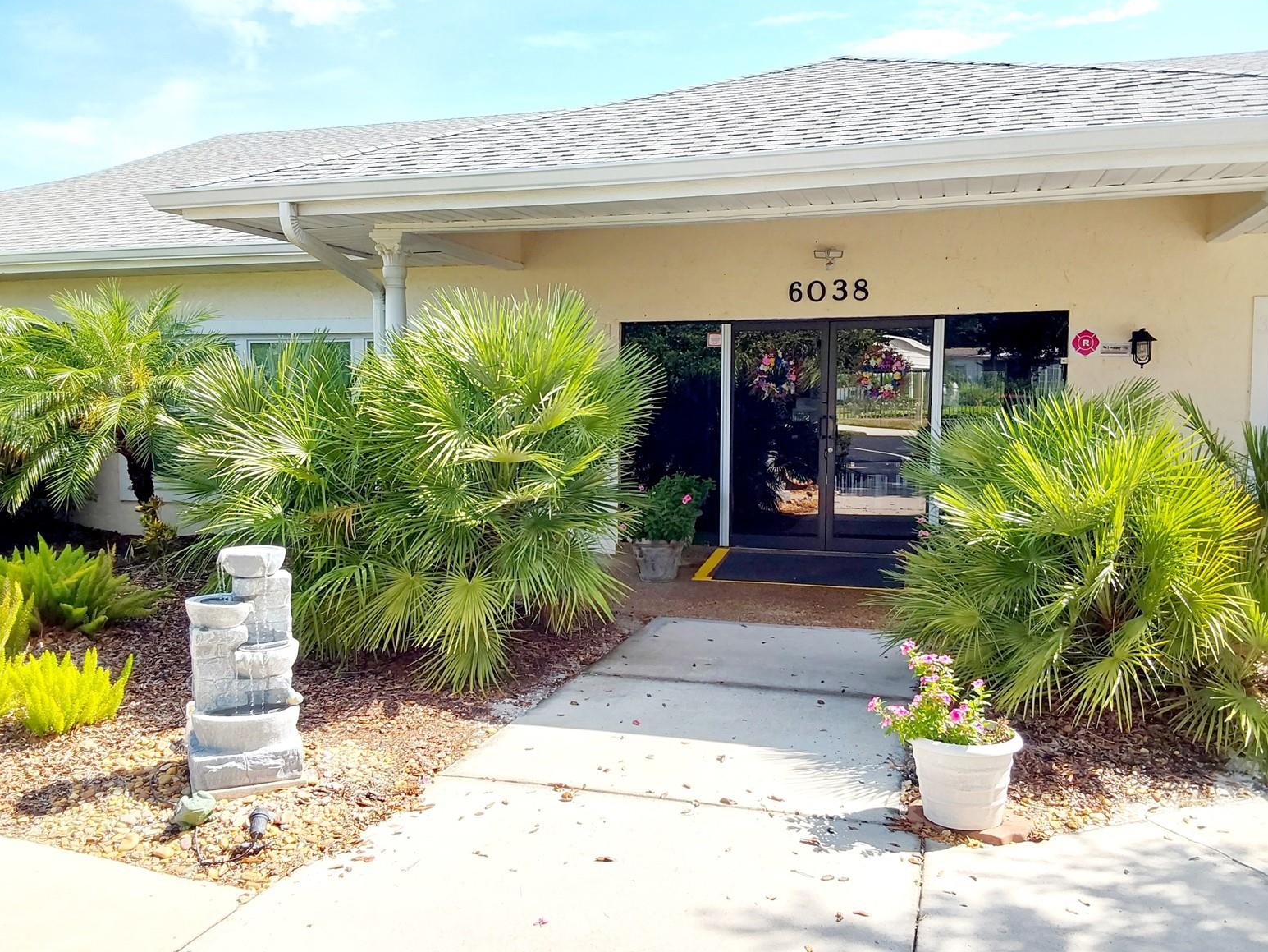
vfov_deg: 48.2
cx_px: 629
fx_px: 1062
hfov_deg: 61.7
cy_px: 486
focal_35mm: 29
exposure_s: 1/1000
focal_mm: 2.91
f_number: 1.9
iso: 50
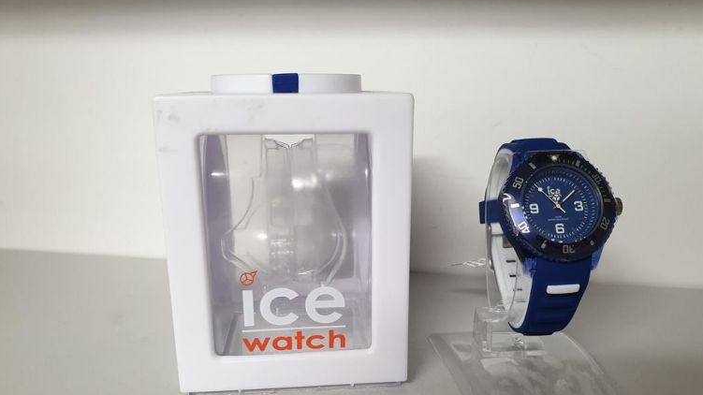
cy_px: 262
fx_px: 540
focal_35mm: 29
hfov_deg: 66.1
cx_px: 358
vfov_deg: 39.7
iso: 400
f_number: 2.4
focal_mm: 4.3
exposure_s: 1/50
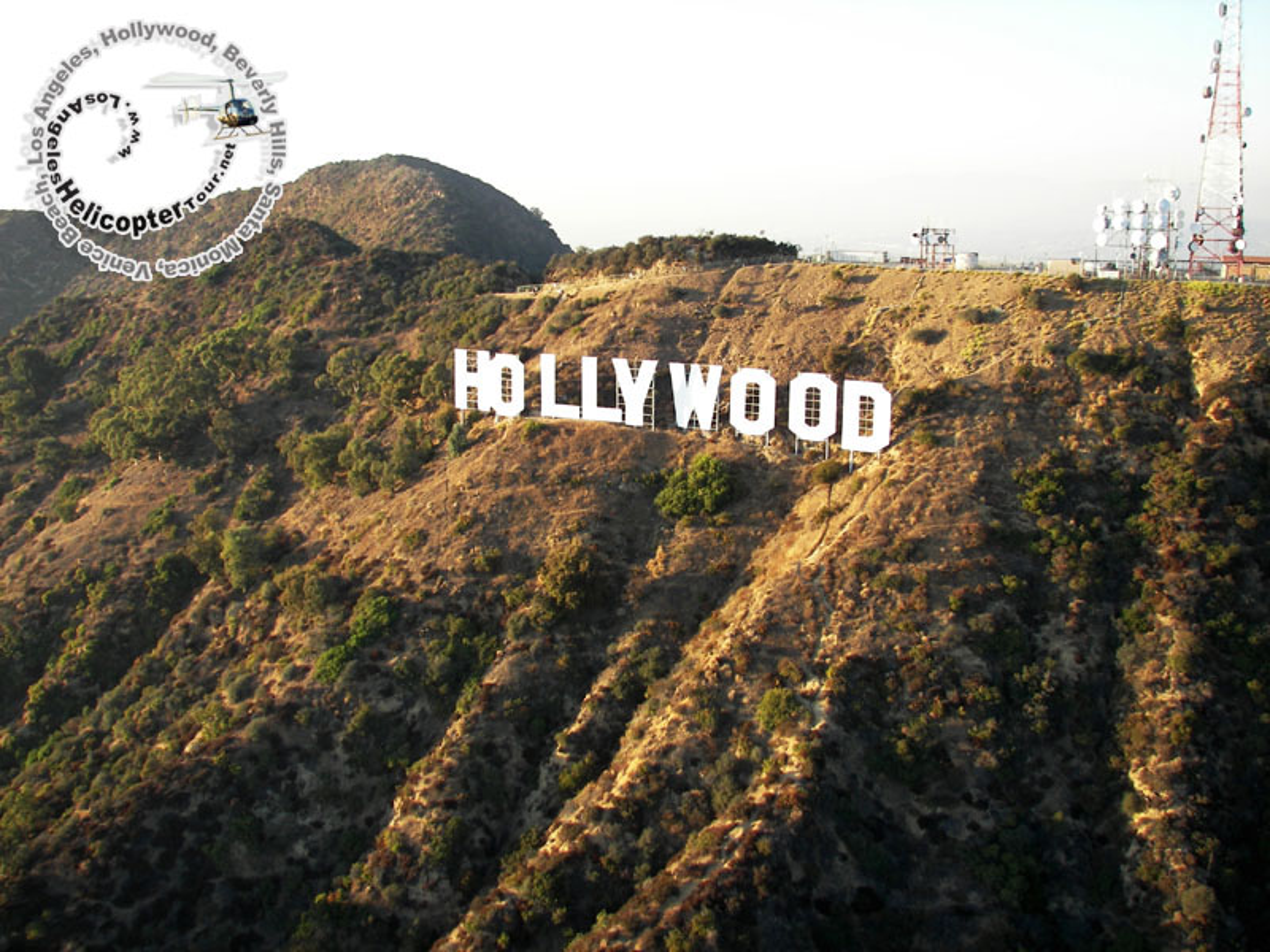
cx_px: 635
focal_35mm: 36
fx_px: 1321
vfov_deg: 39.7
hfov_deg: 51.4
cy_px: 476
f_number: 2.8
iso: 50
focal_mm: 6
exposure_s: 1/100
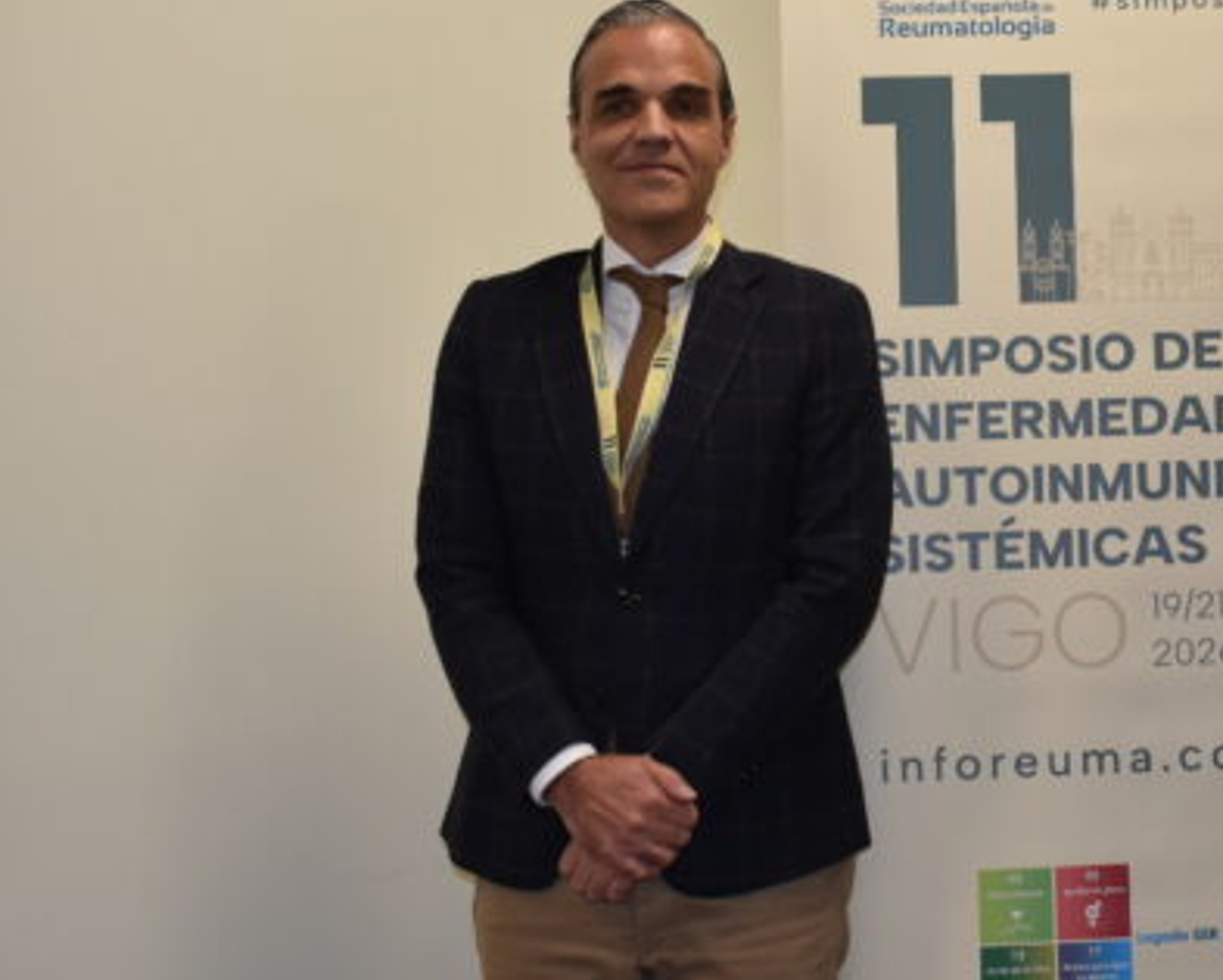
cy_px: 389
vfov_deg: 23.1
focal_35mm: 66
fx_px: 2391
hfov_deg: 27.5
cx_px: 1139
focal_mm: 24
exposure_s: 1/125
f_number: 5.6
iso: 800
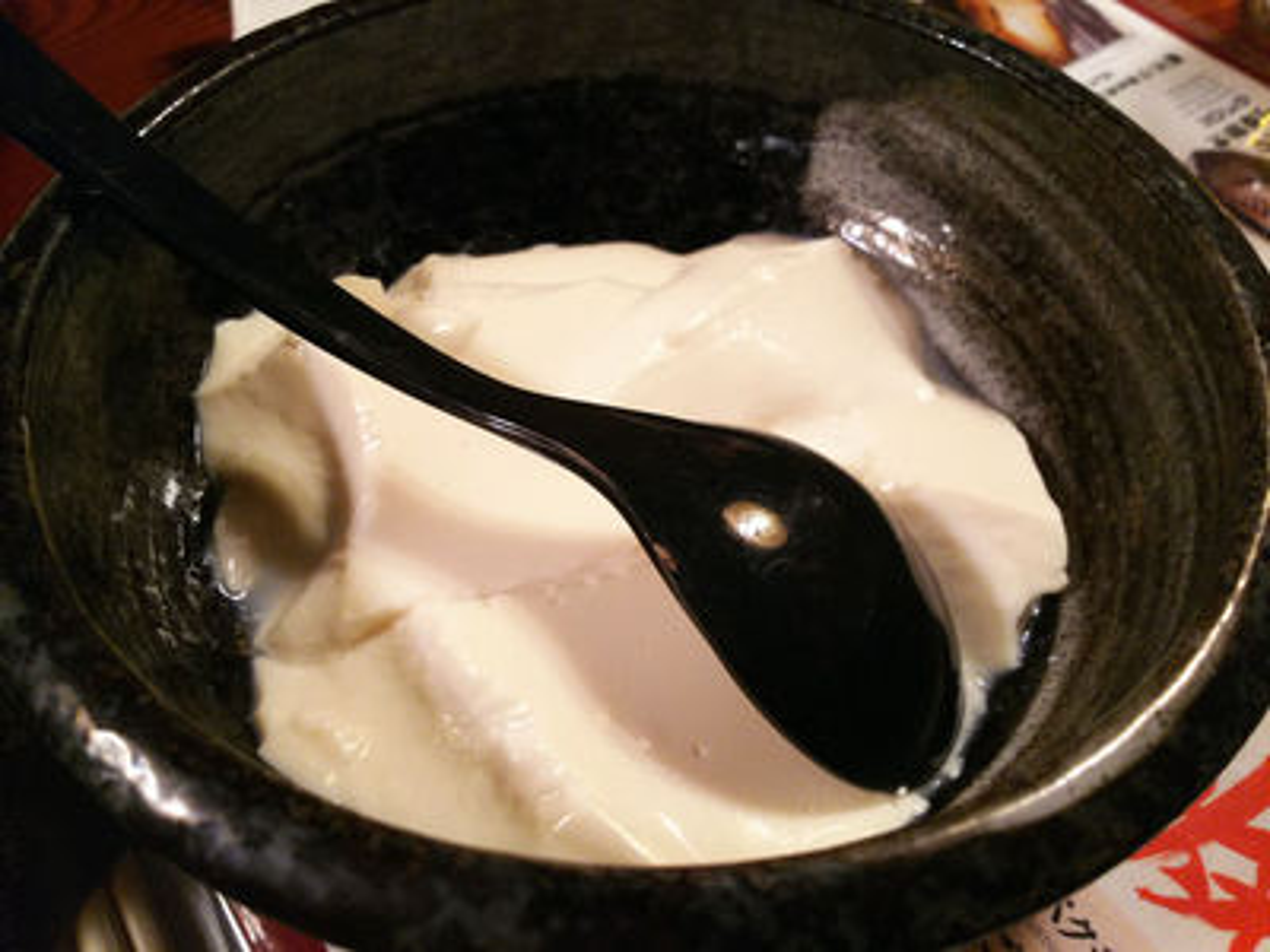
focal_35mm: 27
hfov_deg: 65.3
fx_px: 991
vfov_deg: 51.4
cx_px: 635
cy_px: 476
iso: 160
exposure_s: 1/30
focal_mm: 4.2
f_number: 1.9
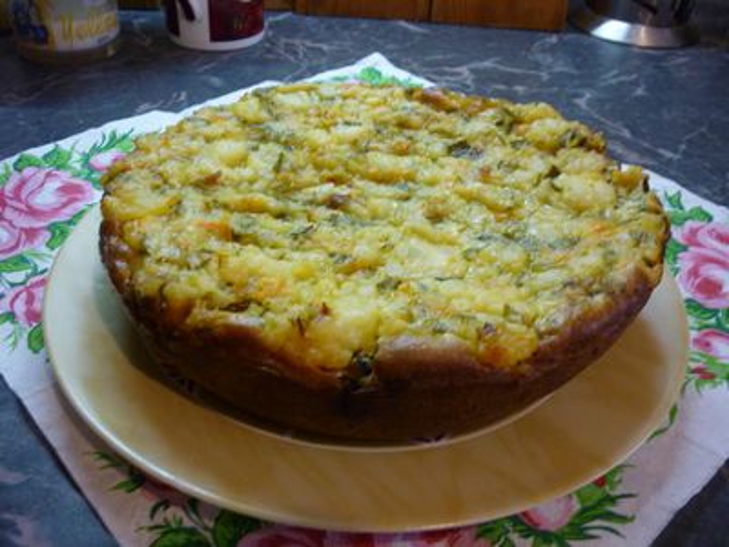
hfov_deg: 55.4
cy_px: 274
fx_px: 695
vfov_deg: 42.9
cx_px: 364
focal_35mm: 33
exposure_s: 1/30
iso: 320
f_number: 2.8
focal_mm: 5.5
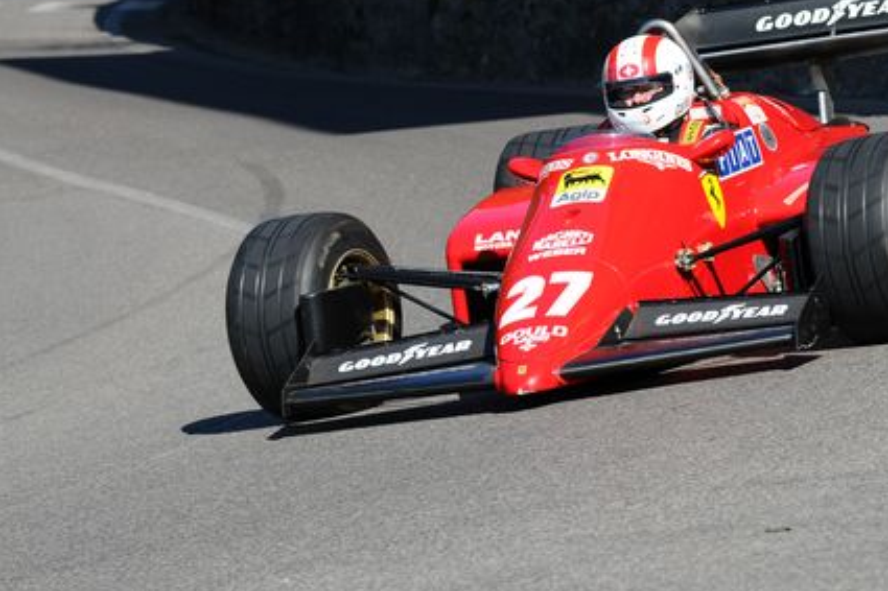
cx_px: 623
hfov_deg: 8.7
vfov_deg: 5.8
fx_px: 5843
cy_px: 220
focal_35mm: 237
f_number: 6.3
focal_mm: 112
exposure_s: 1/500
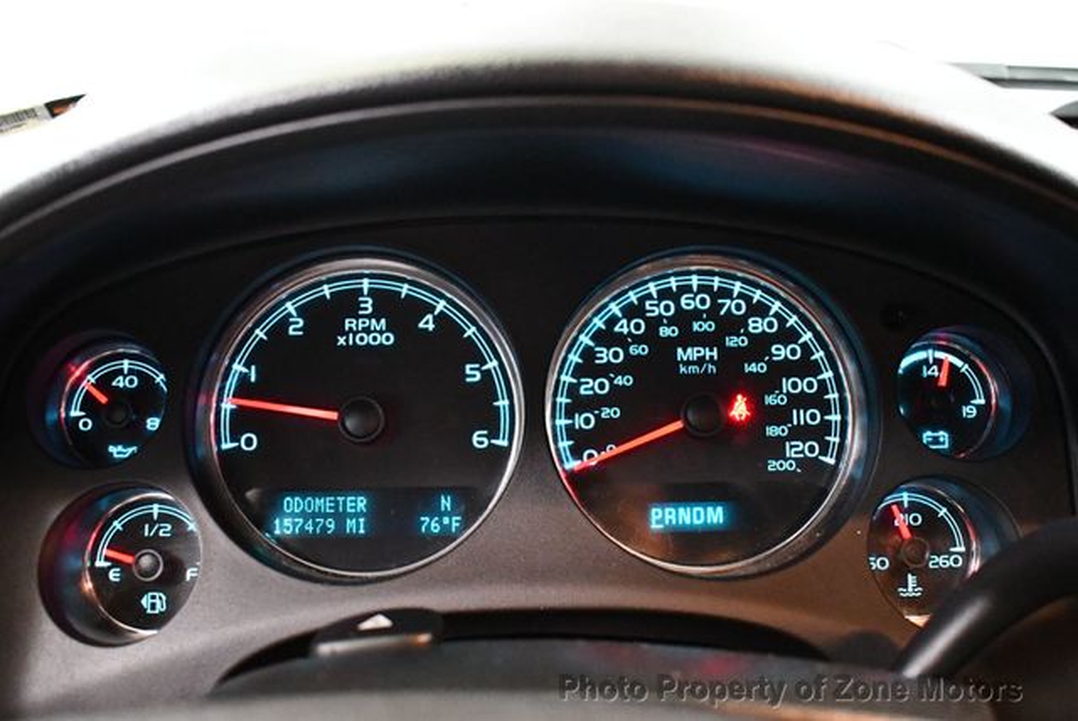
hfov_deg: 53.1
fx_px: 1079
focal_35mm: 36
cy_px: 360
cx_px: 539
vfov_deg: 36.9
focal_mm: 18
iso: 6400
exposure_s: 1/60
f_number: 3.5
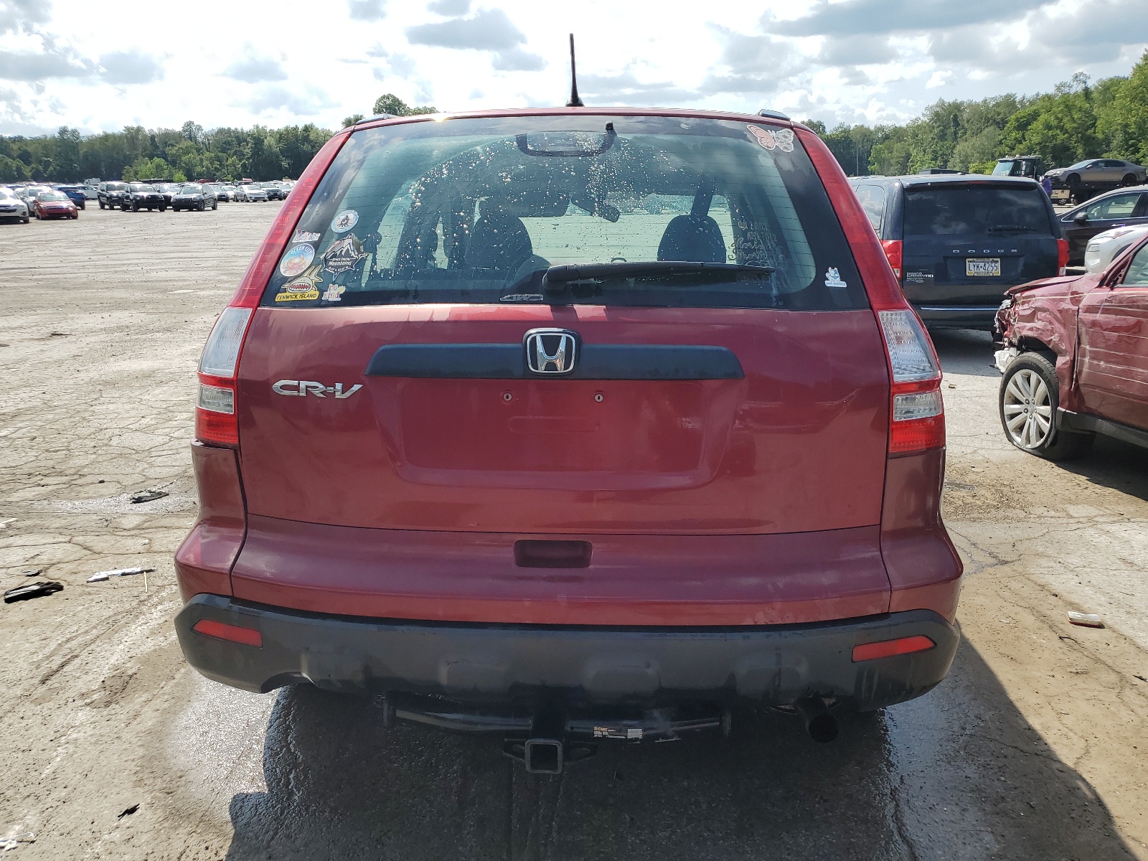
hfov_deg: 67.3
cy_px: 430
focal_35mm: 26
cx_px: 574
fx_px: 862
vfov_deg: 53.1
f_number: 1.5
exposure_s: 1/3333
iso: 50
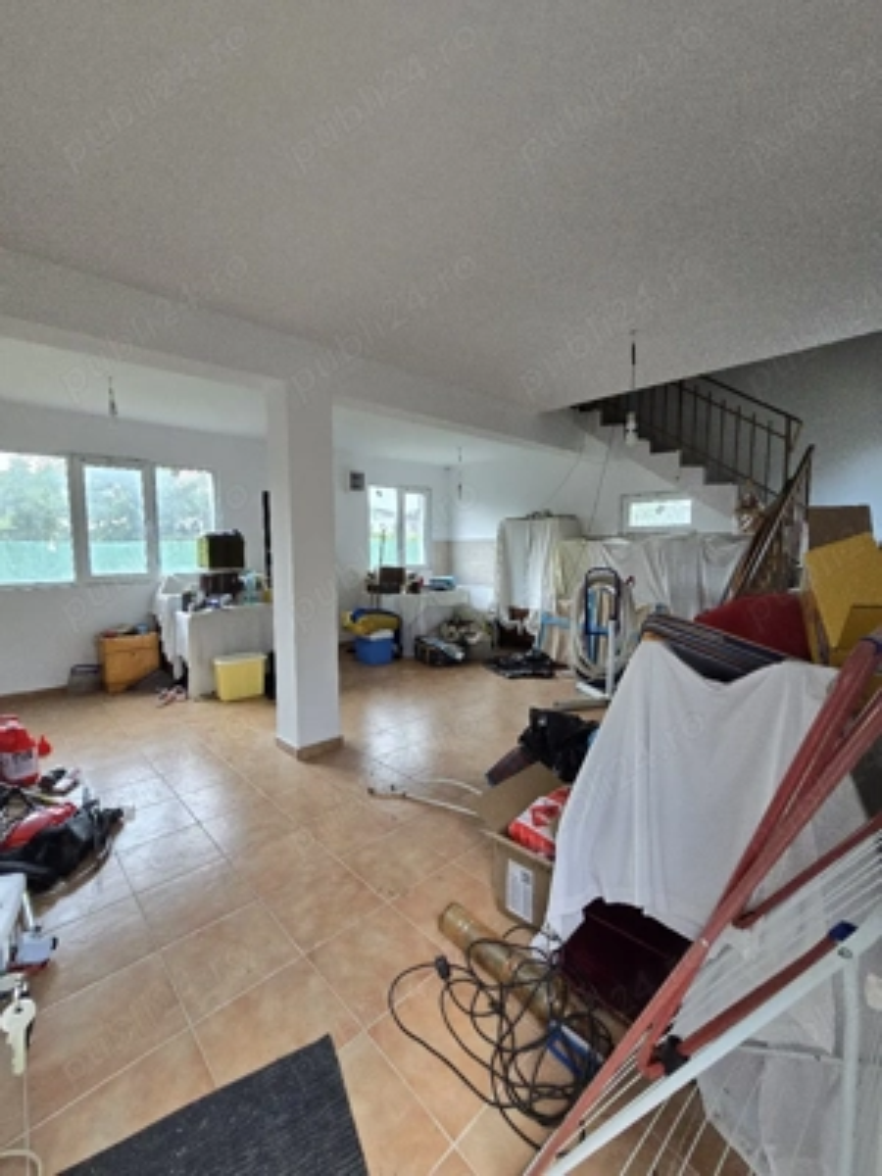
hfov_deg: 89.9
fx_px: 442
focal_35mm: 13
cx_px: 441
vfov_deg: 106.2
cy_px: 588
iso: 100
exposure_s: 1/101
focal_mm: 2.2
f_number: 2.2
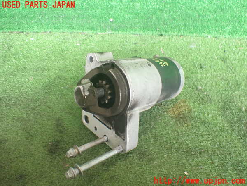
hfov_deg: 60.0
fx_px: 214
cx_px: 124
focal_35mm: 30
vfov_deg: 46.8
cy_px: 93
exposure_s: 1/125
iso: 800
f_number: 2.3
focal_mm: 5.4
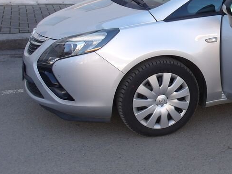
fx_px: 382
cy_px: 32
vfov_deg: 25.2
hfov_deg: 30.9
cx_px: 240
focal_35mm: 57
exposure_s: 1/232
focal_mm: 4.9
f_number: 3
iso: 100
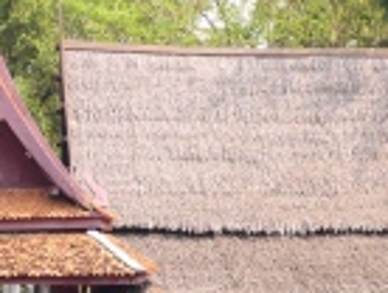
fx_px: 3054
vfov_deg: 5.4
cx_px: 79
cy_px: 383
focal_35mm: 272
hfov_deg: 7.3
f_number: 6.3
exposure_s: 1/200
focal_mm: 42
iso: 160
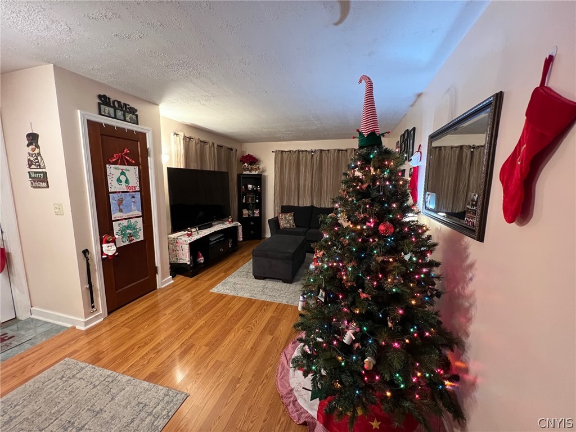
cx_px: 288
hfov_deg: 106.2
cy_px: 216
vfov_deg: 89.9
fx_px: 216
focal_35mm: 13
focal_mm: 1.57
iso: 640
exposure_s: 1/40
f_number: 1.8
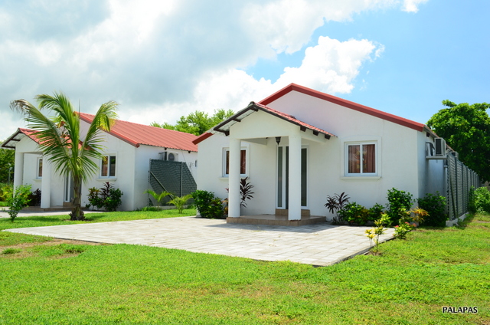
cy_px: 162
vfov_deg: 39.8
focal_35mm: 33
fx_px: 448
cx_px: 245
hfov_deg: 57.3
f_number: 8
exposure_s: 1/250
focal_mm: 22
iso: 320
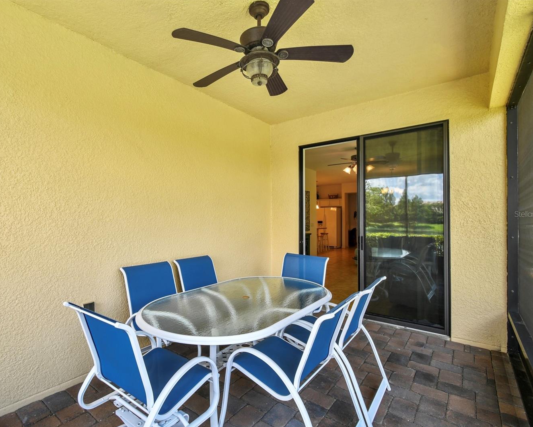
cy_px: 214
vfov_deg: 77.0
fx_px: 268
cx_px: 228
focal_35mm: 17
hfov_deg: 89.1
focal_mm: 10
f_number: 7.1
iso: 100
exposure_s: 1/80
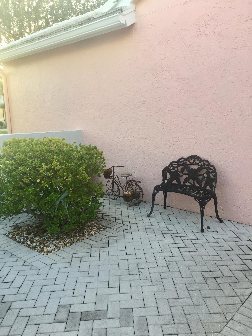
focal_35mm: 29
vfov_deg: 61.7
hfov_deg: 48.2
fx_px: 281
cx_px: 126
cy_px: 168
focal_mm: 4.15
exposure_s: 1/120
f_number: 2.2
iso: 40
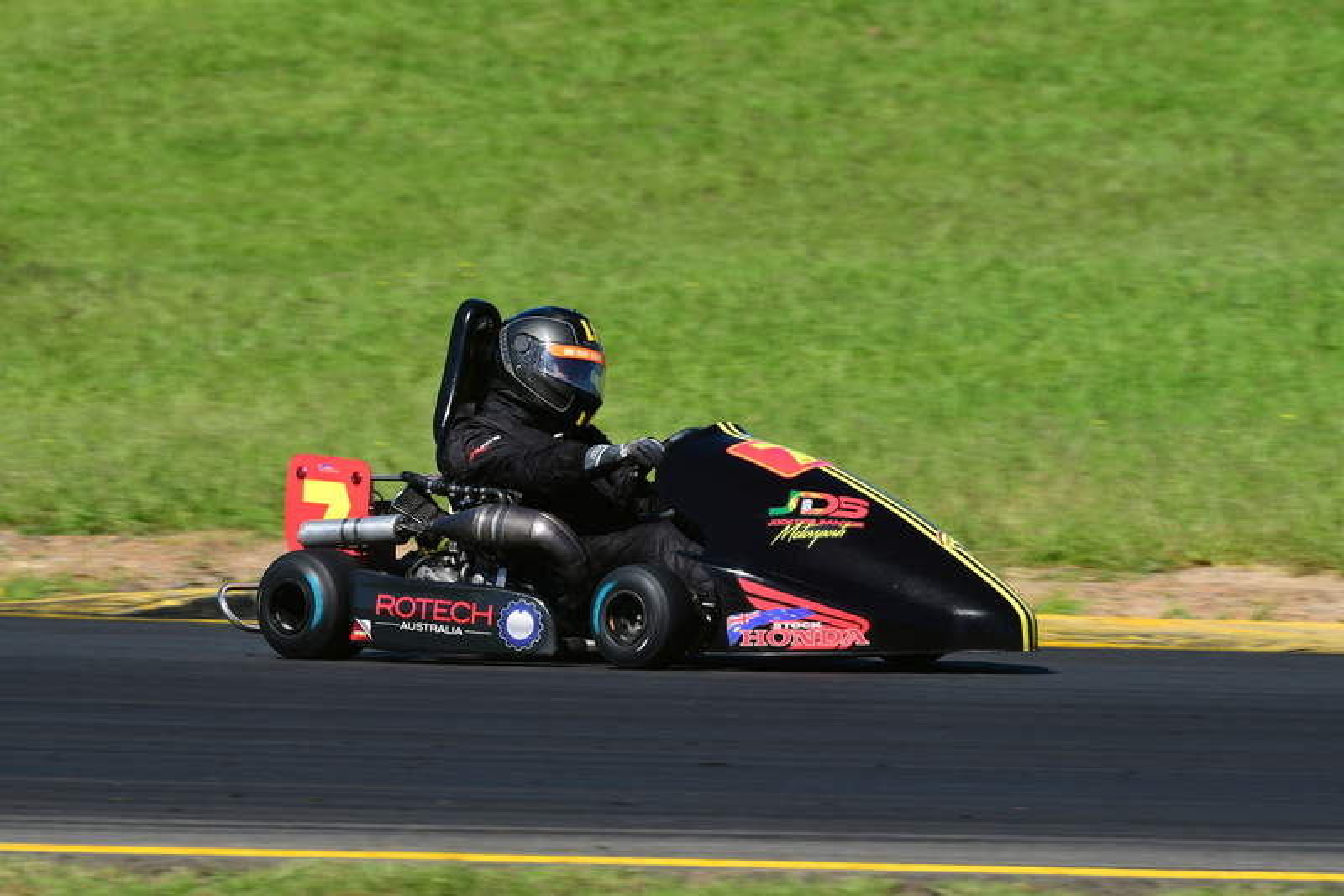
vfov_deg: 2.7
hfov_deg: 4.0
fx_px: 19035
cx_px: 672
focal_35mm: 510
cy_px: 448
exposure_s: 1/640
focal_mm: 340
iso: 400
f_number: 11
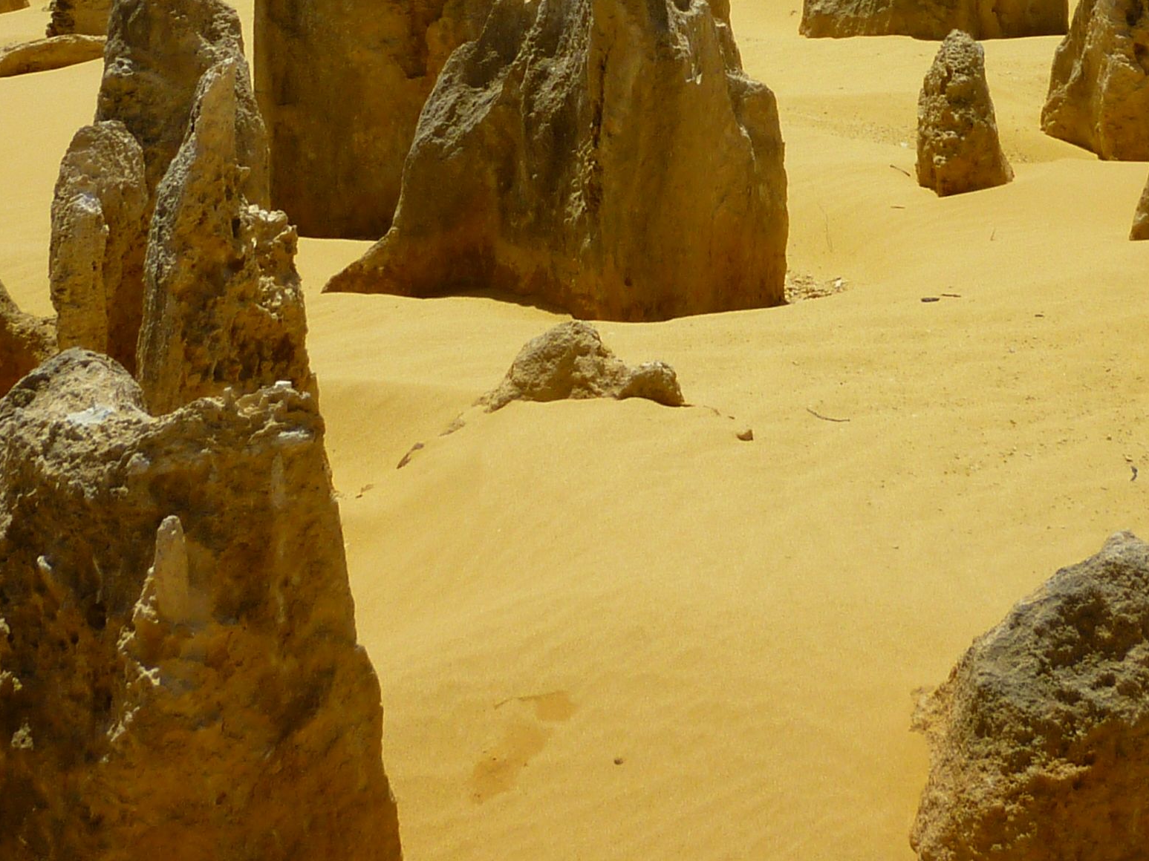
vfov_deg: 18.5
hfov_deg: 25.9
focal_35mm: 75
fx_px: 2489
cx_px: 711
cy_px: -211
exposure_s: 1/800
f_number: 5
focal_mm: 5.2
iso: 80
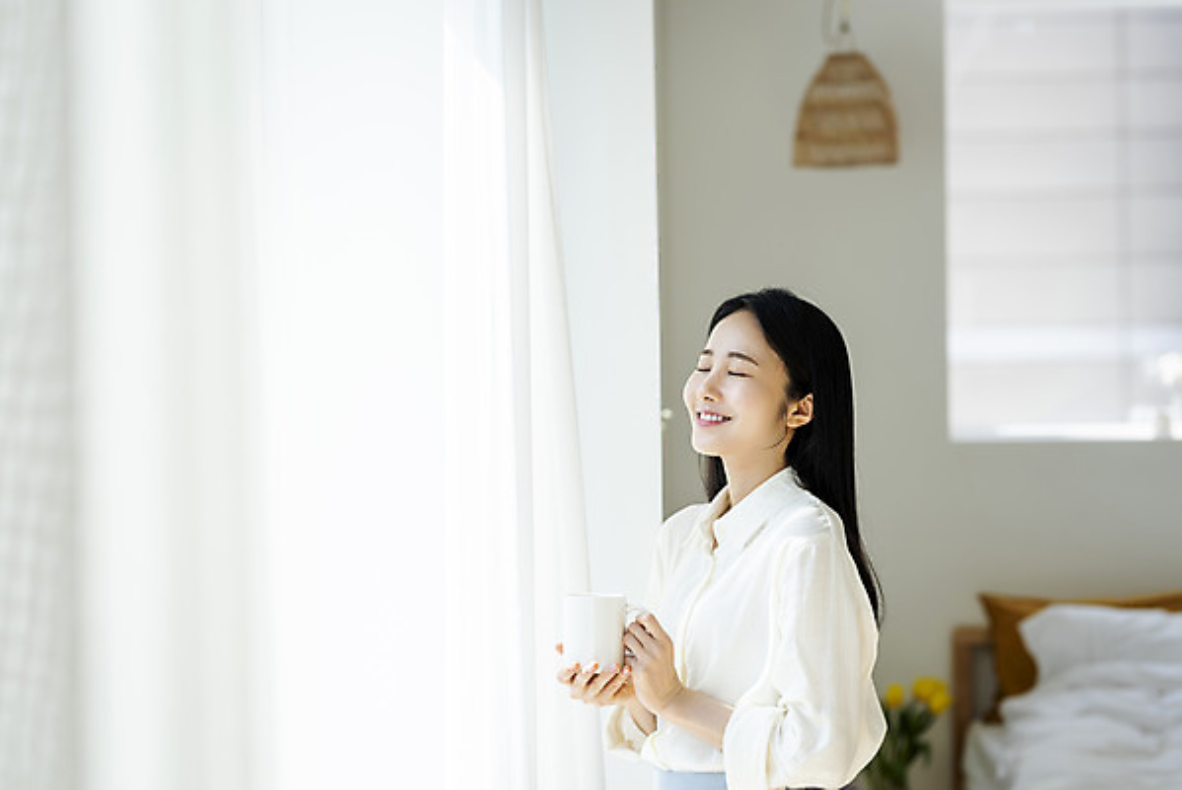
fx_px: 2792
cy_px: 395
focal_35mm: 85
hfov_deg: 23.9
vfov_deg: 16.1
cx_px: 591
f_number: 2.8
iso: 125
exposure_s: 1/400
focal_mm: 85
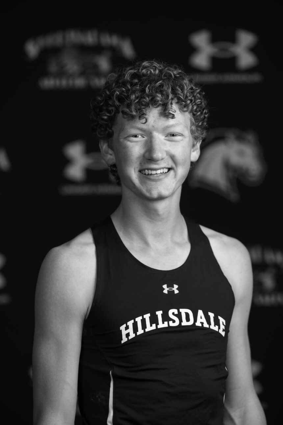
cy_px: 212
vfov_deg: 12.5
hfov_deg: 8.3
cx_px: 142
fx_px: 1945
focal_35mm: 165
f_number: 4
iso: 125
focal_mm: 165
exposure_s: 1/200
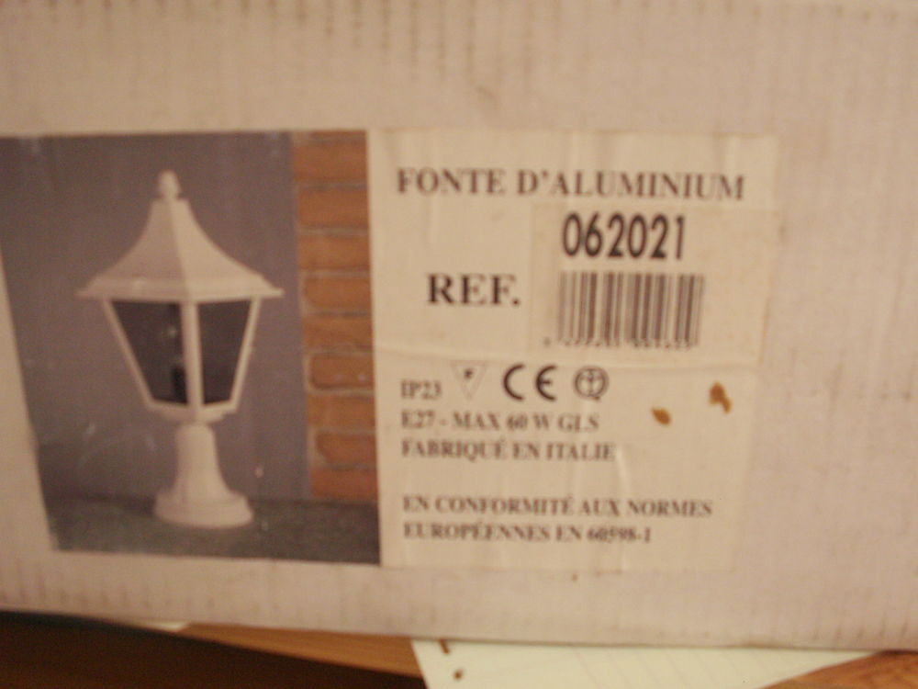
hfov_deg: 52.6
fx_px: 928
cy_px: 344
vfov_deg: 40.7
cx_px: 459
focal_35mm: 35
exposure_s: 1/40
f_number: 2.8
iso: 160
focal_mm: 5.86
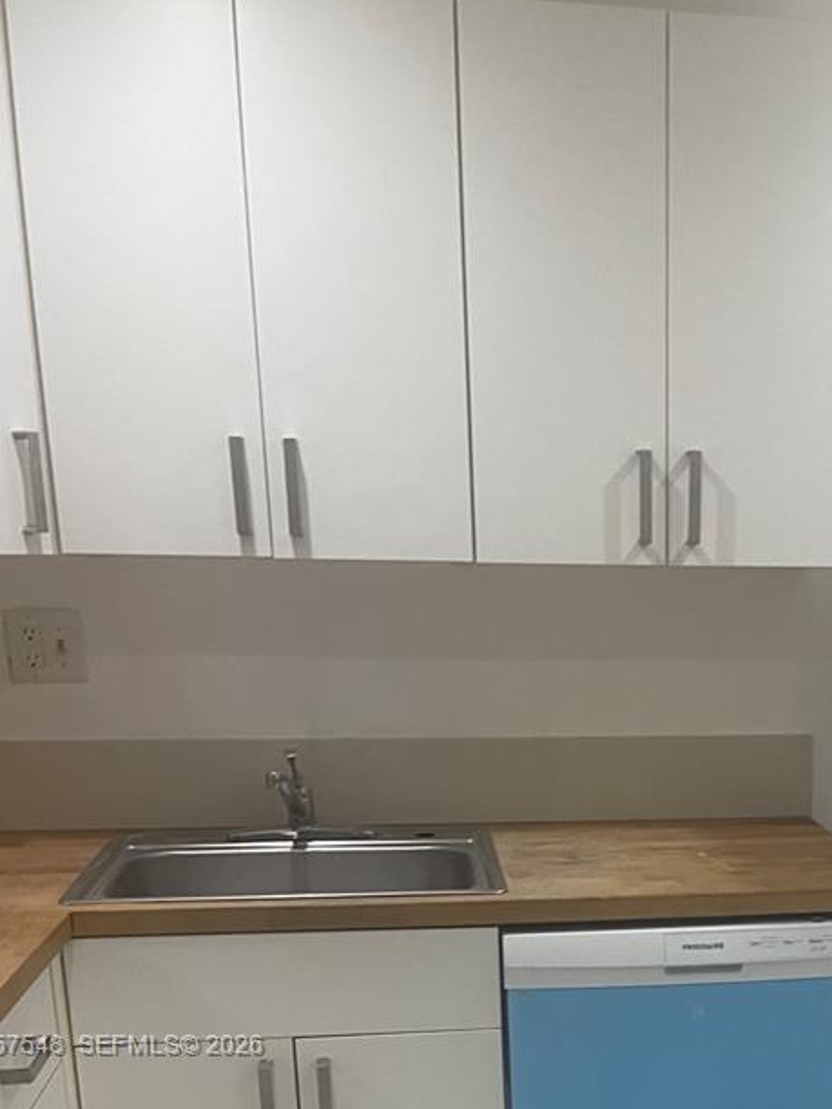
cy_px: 1047
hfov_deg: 27.6
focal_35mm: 51
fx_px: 1634
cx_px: 743
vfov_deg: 34.8
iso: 80
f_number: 1.6
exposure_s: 1/60
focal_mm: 4.2
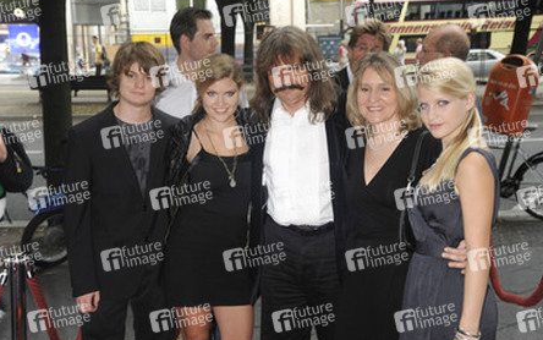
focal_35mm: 60
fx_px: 888
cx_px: 271
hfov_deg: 34.0
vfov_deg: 21.7
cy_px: 165
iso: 800
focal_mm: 58
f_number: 7.1
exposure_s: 1/60
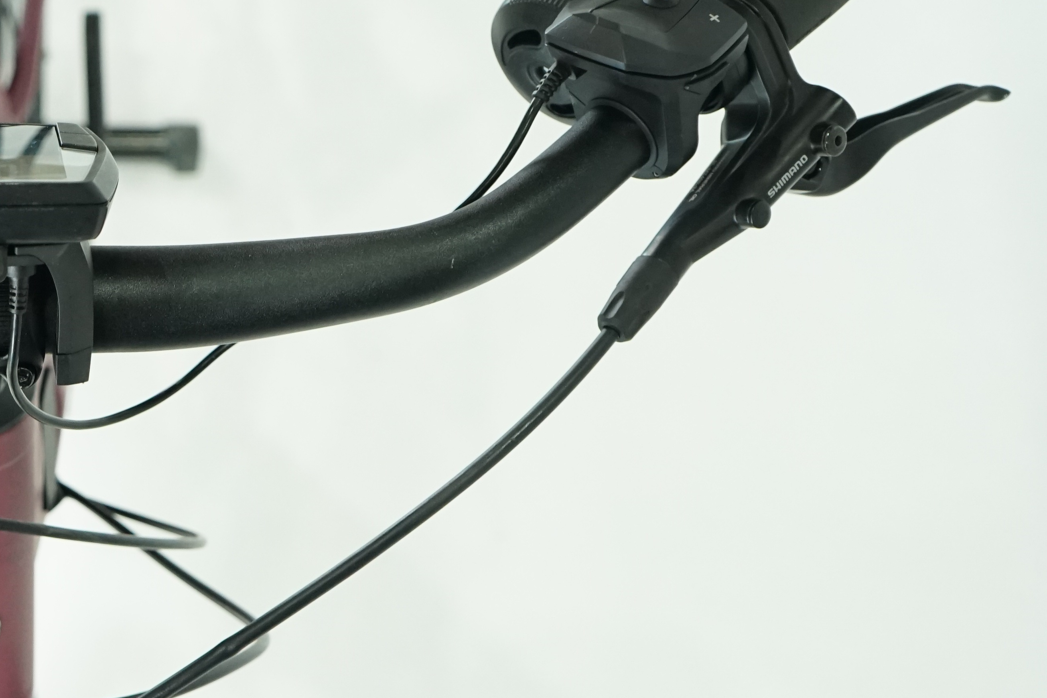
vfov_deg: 17.0
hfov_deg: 23.9
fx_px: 2326
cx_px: -77
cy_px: 425
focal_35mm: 80
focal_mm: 35
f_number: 5
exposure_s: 1/200
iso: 2000
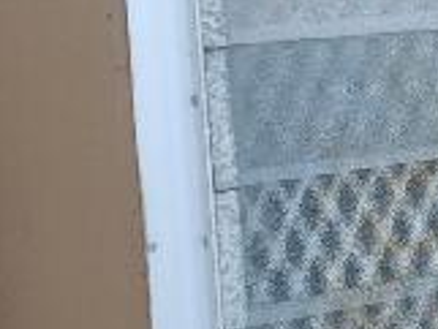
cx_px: 1213
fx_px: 1849
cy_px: 14
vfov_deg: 10.1
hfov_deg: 10.5
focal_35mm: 146
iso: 64
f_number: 1.8
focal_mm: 5.54
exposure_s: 1/180
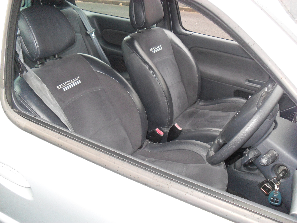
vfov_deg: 40.7
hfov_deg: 52.6
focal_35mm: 35
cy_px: 112
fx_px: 300
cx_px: 148
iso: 200
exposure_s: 1/45
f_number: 3
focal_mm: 6.3
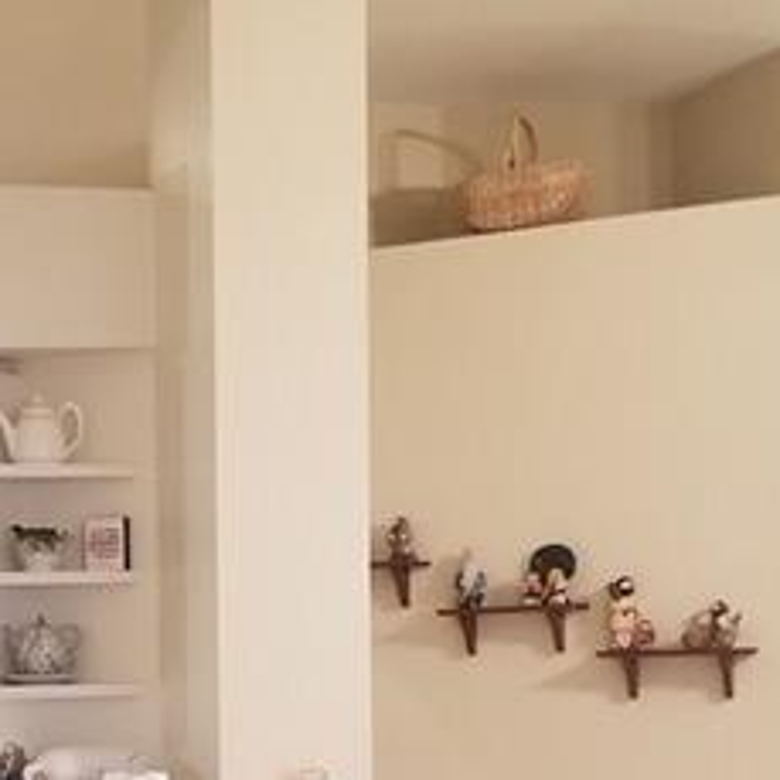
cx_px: 51
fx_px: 1963
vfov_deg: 21.8
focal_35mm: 77
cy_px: 756
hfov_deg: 21.9
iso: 200
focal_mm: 4.25
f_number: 1.7
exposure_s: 1/17
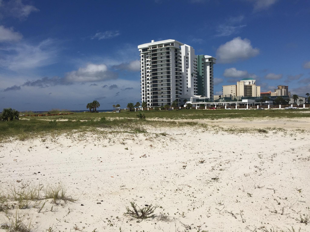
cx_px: 155
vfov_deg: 48.2
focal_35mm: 29
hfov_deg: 61.7
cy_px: 116
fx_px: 260
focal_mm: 4.15
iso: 32
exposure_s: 1/6623
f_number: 2.2
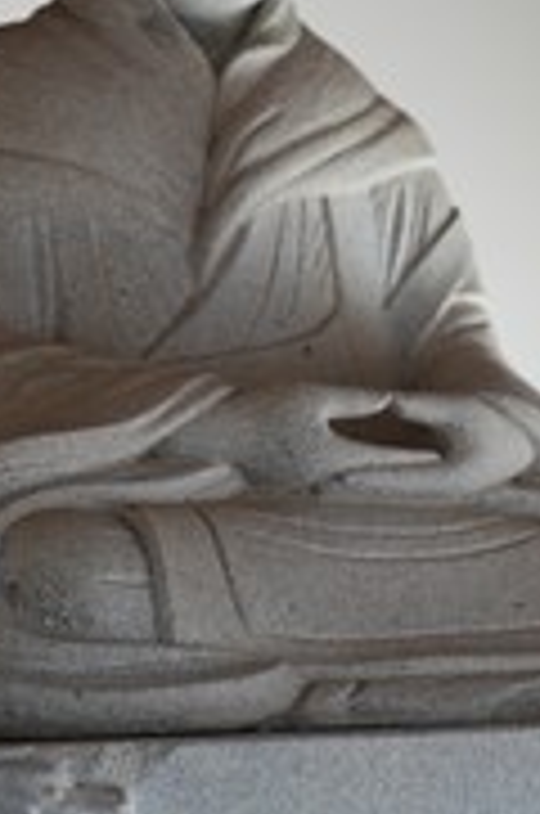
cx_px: 279
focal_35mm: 93
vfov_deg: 21.8
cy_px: 207
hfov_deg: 14.6
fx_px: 2100
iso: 500
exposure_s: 1/160
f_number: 4
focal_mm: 42
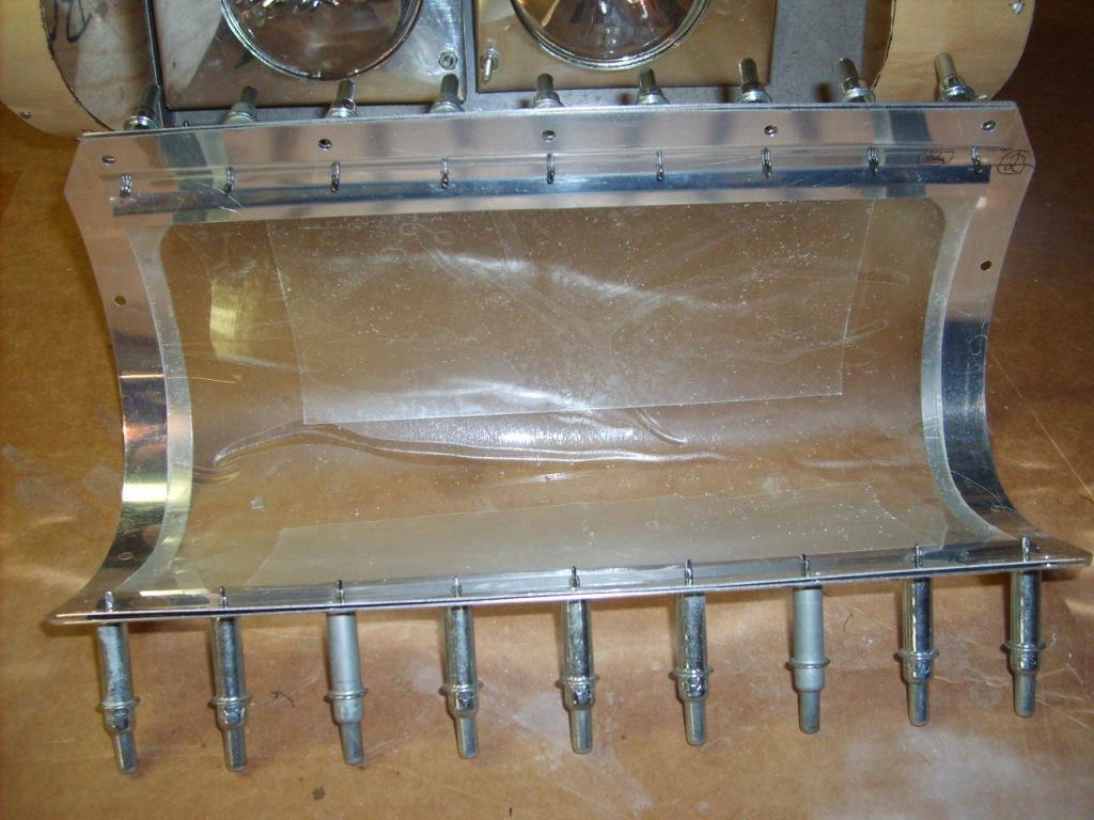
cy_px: 410
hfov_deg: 52.6
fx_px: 1106
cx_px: 547
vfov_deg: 40.7
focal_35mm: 35
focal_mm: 5.8
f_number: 2.8
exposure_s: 1/45
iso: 100
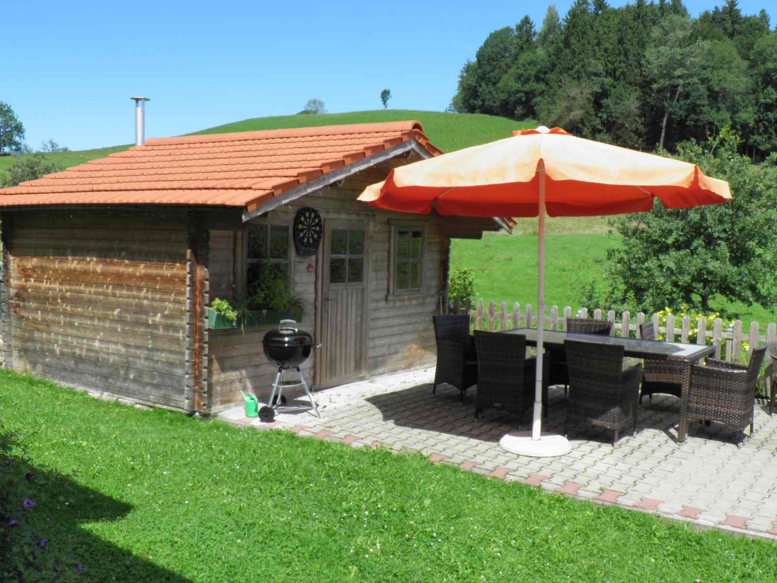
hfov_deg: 52.6
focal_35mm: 35
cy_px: 292
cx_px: 388
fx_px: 786
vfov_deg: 40.7
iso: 50
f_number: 5.5
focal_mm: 6.3
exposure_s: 1/200
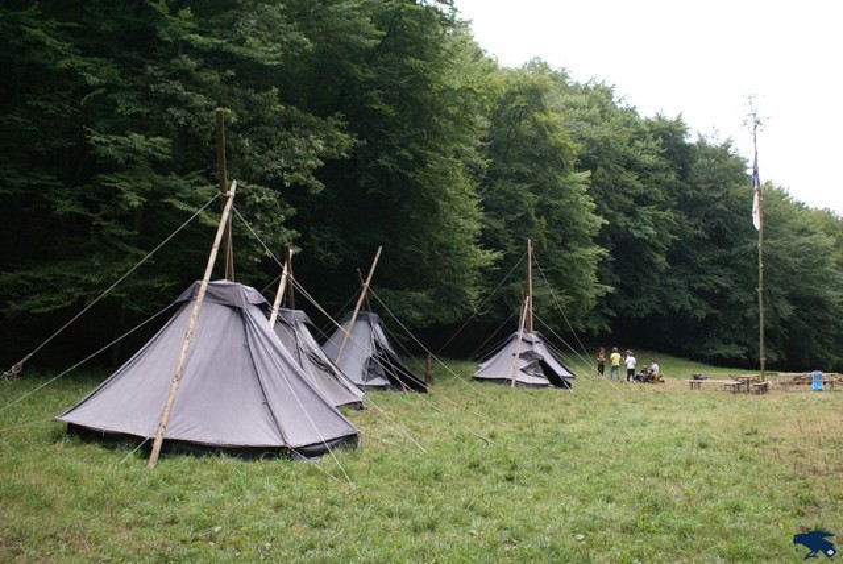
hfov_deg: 53.1
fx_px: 844
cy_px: 282
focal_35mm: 36
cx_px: 422
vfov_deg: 36.9
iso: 400
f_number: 4.5
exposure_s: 1/1250
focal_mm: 24
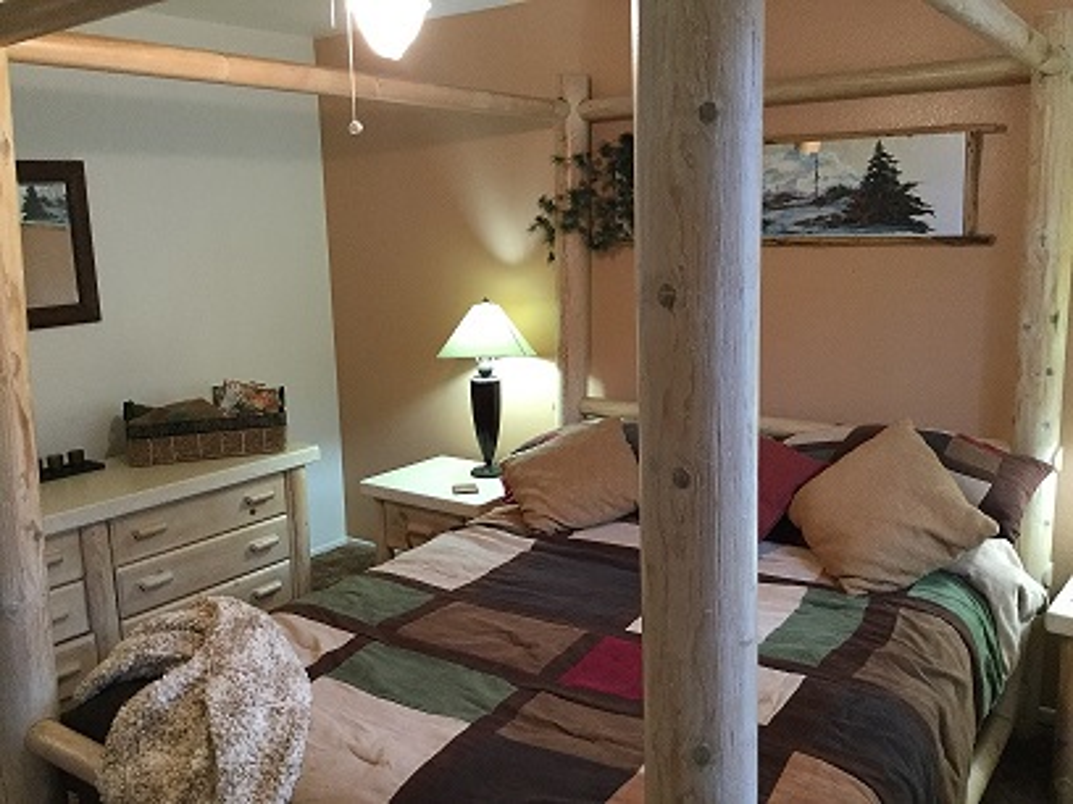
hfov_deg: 58.4
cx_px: 536
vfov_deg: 45.4
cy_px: 402
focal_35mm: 31
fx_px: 961
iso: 200
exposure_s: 1/24
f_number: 2.4
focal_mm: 3.3
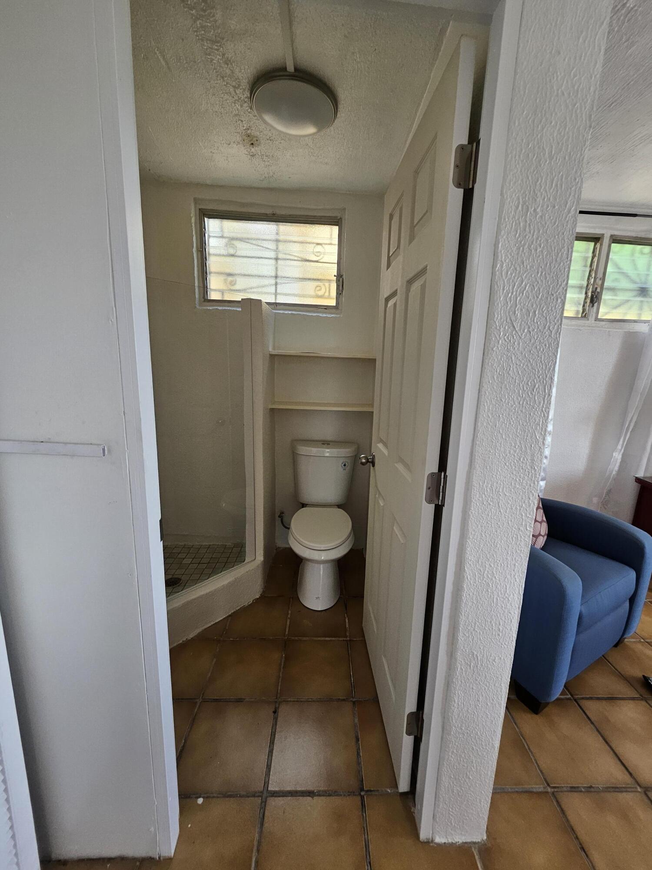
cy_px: 435
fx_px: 326
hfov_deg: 89.9
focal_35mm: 13
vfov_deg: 106.2
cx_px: 326
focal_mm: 1.74
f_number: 2.2
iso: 64
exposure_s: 1/60
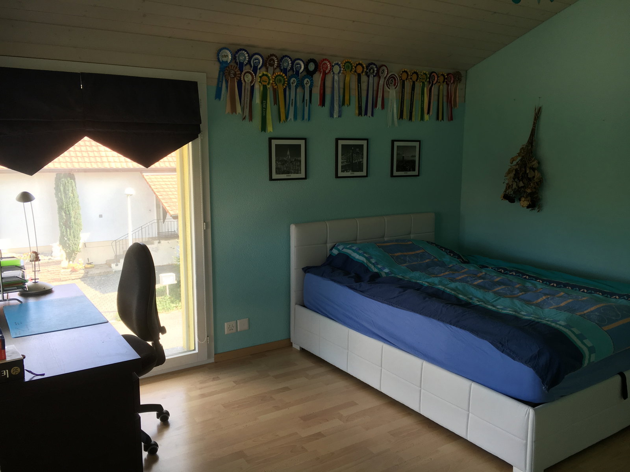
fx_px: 528
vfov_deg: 48.2
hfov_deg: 61.7
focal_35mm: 29
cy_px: 236
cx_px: 315
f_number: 2.2
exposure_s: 1/100
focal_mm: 4.15
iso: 25
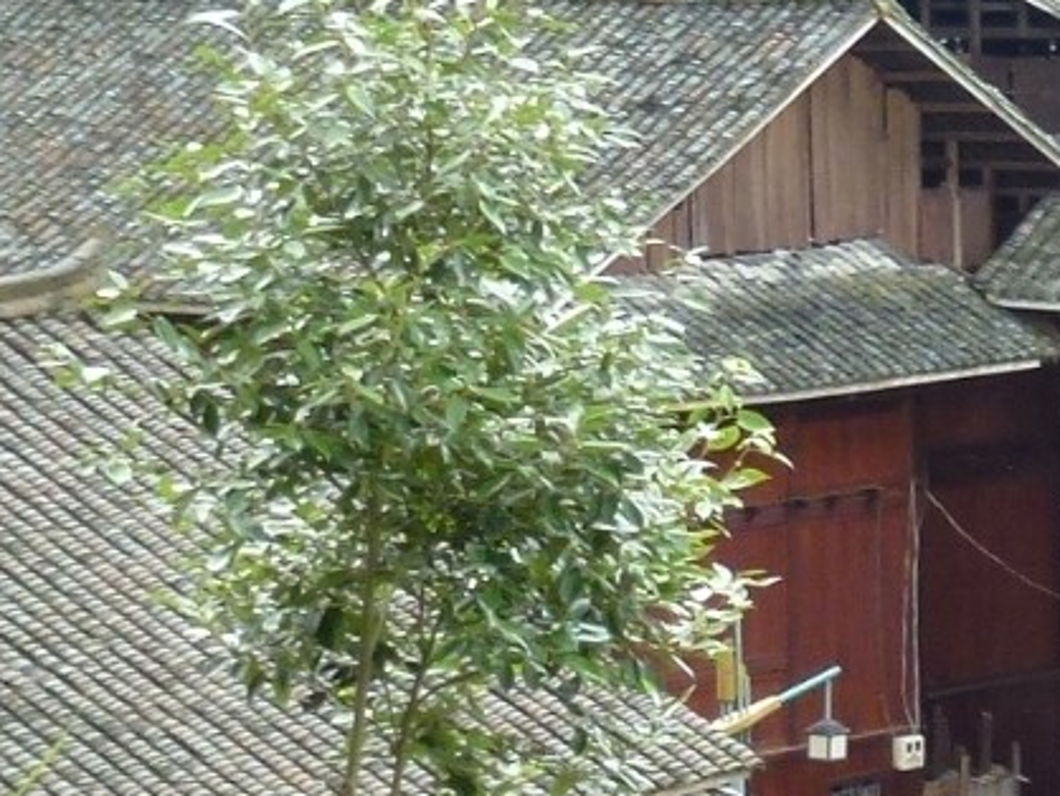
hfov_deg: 8.0
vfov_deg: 6.2
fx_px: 7353
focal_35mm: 240
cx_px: 1762
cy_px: 672
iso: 100
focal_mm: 8.7
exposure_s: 1/80
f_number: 4.1
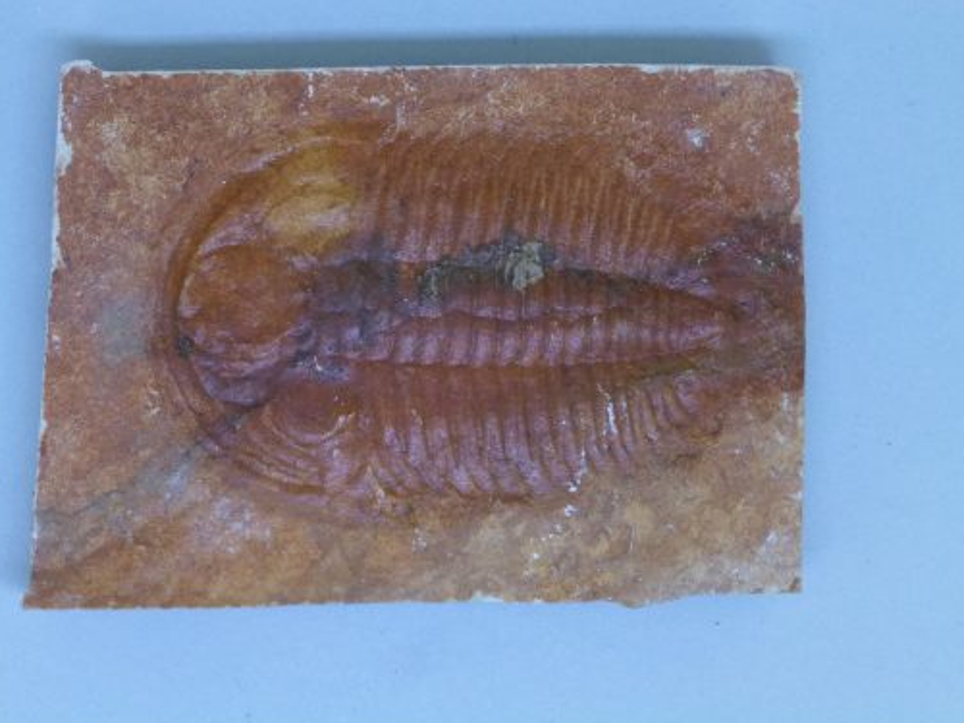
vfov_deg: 16.4
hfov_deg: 21.8
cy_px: 308
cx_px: 403
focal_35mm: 90
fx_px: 2506
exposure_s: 1/60
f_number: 5
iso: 320
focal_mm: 13.3
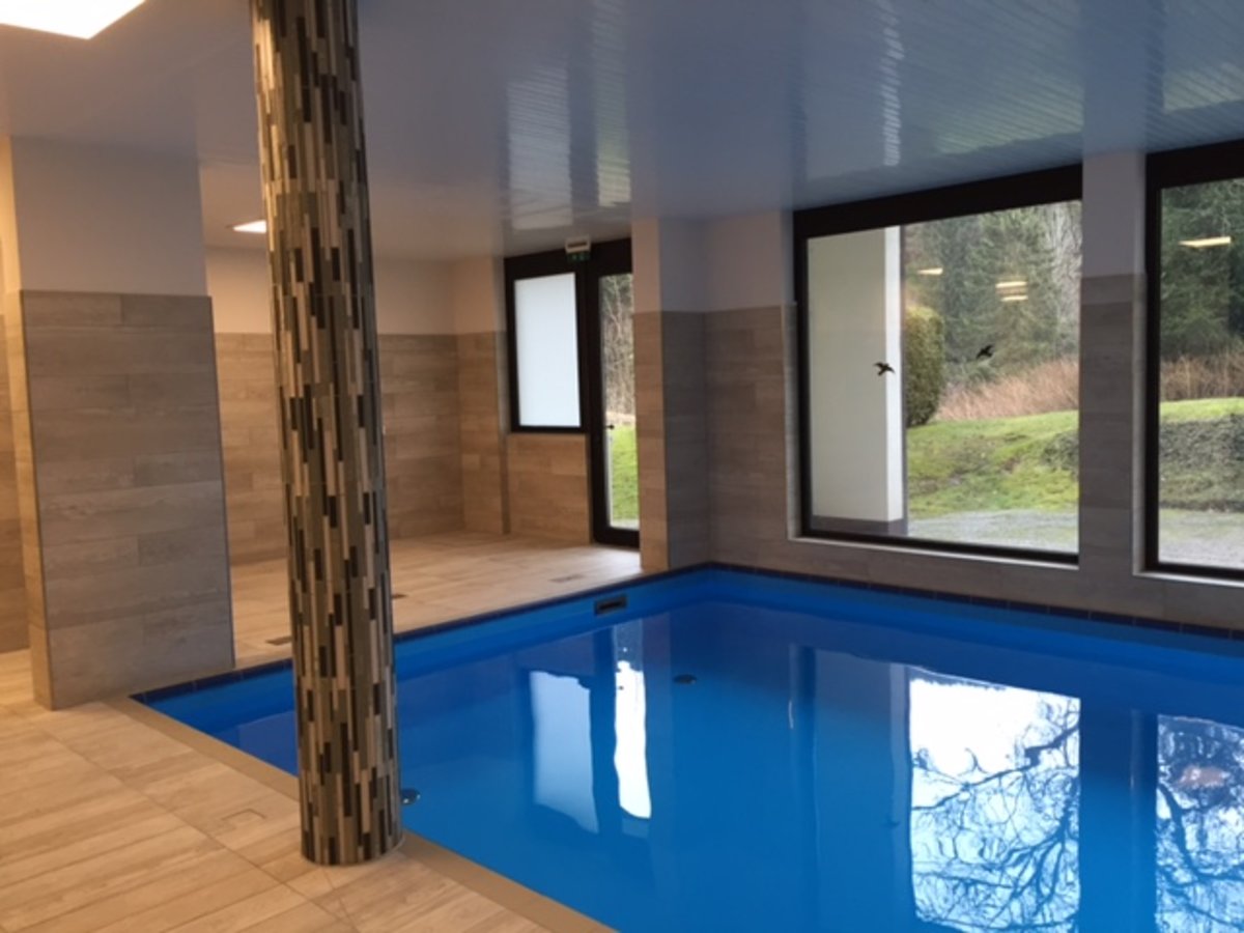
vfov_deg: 48.2
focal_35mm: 29
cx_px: 622
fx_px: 1042
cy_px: 466
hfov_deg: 61.7
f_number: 2.2
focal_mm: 4.15
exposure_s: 1/33
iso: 50
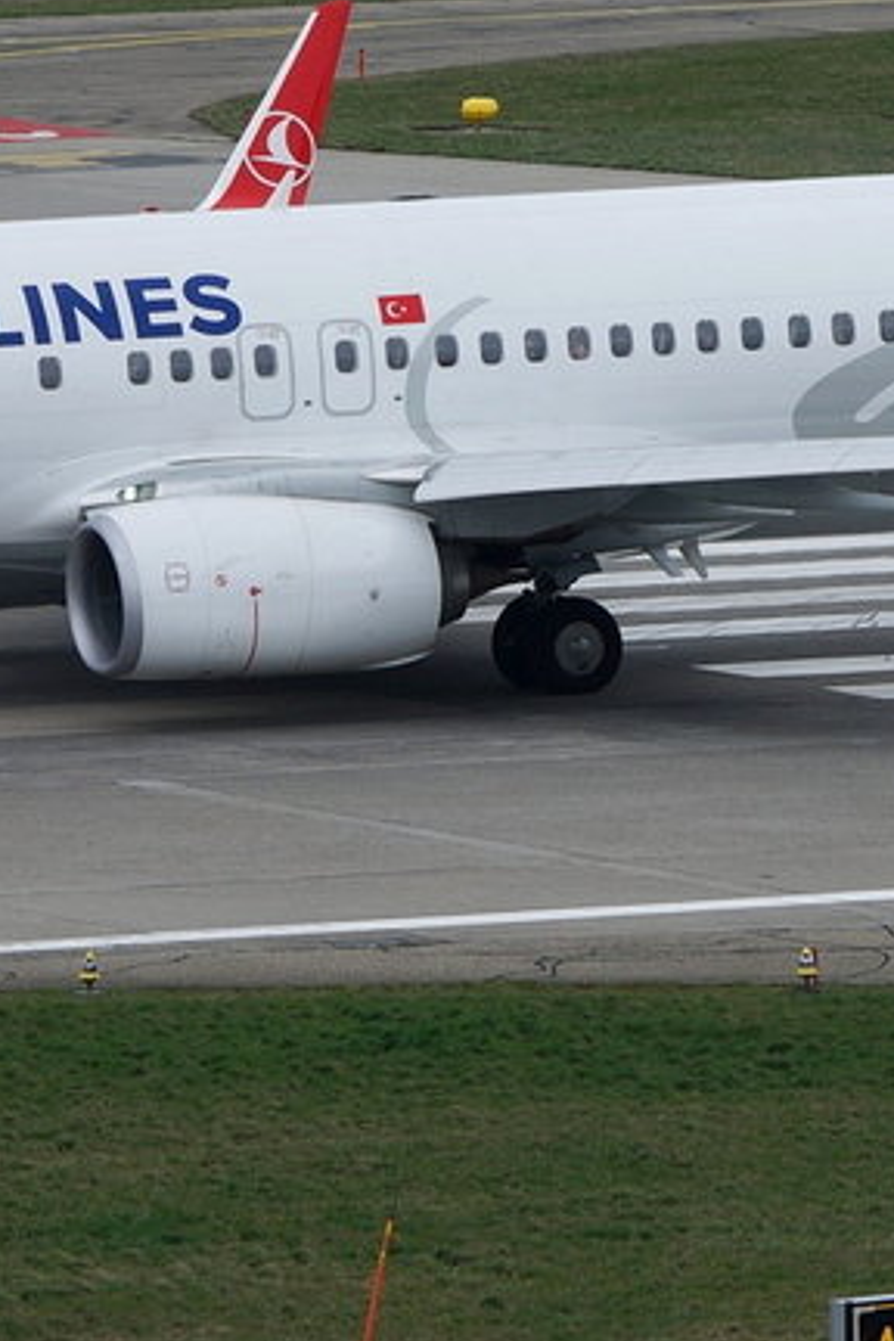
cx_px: 559
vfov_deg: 2.2
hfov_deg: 1.5
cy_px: 323
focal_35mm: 917
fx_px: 34156
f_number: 7.1
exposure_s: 1/500
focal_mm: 330
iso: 200
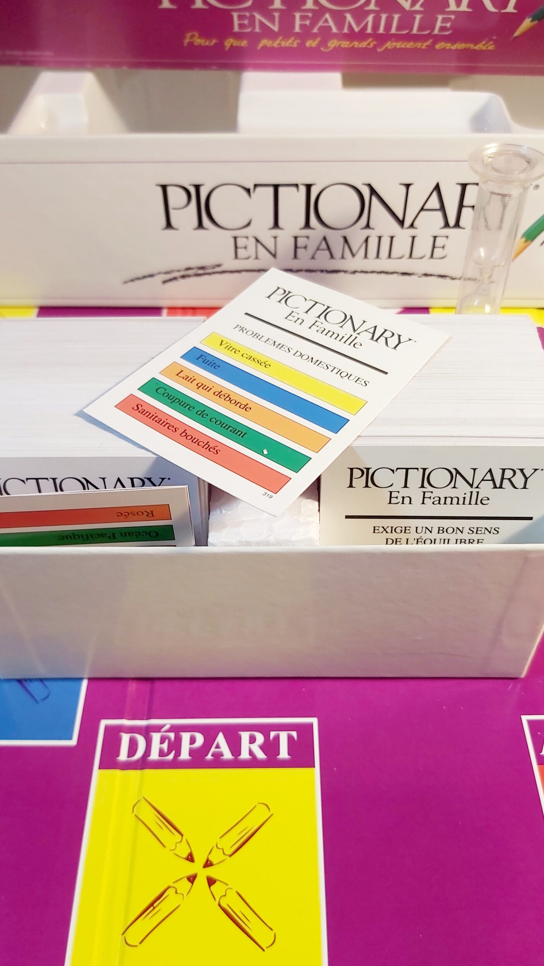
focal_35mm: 29
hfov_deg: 40.2
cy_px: 482
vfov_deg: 66.1
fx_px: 744
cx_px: 263
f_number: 1.7
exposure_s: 1/100
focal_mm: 3.92
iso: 100
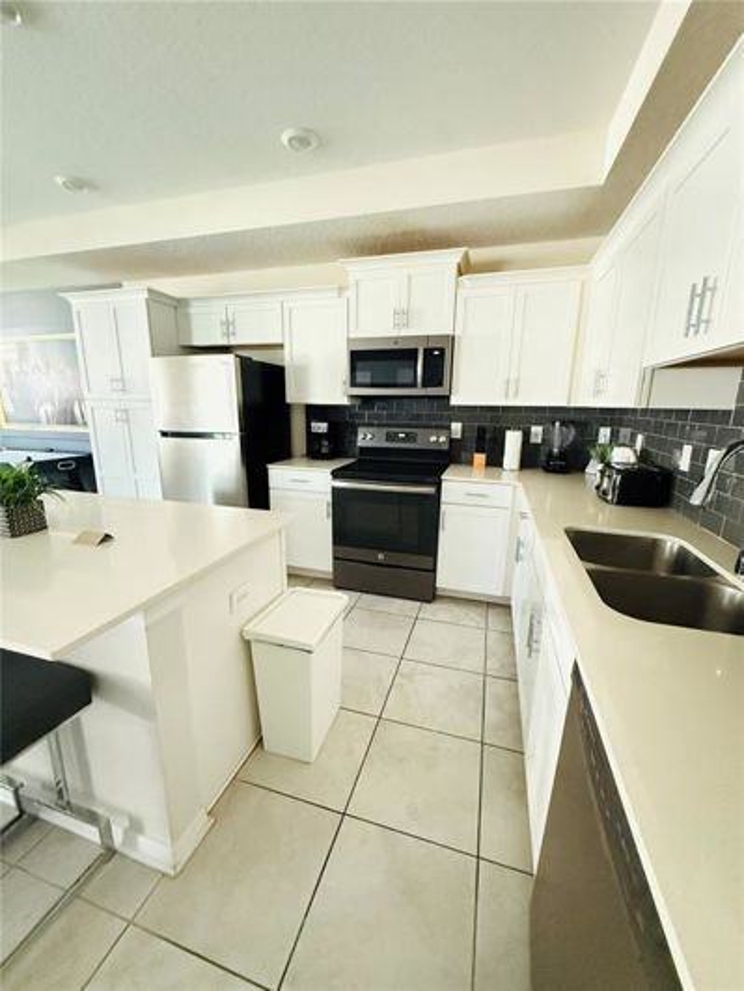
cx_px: 372
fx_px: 401
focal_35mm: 14
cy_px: 496
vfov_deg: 102.1
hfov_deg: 85.7
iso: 1250
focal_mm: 2.22
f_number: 2.2
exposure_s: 1/44
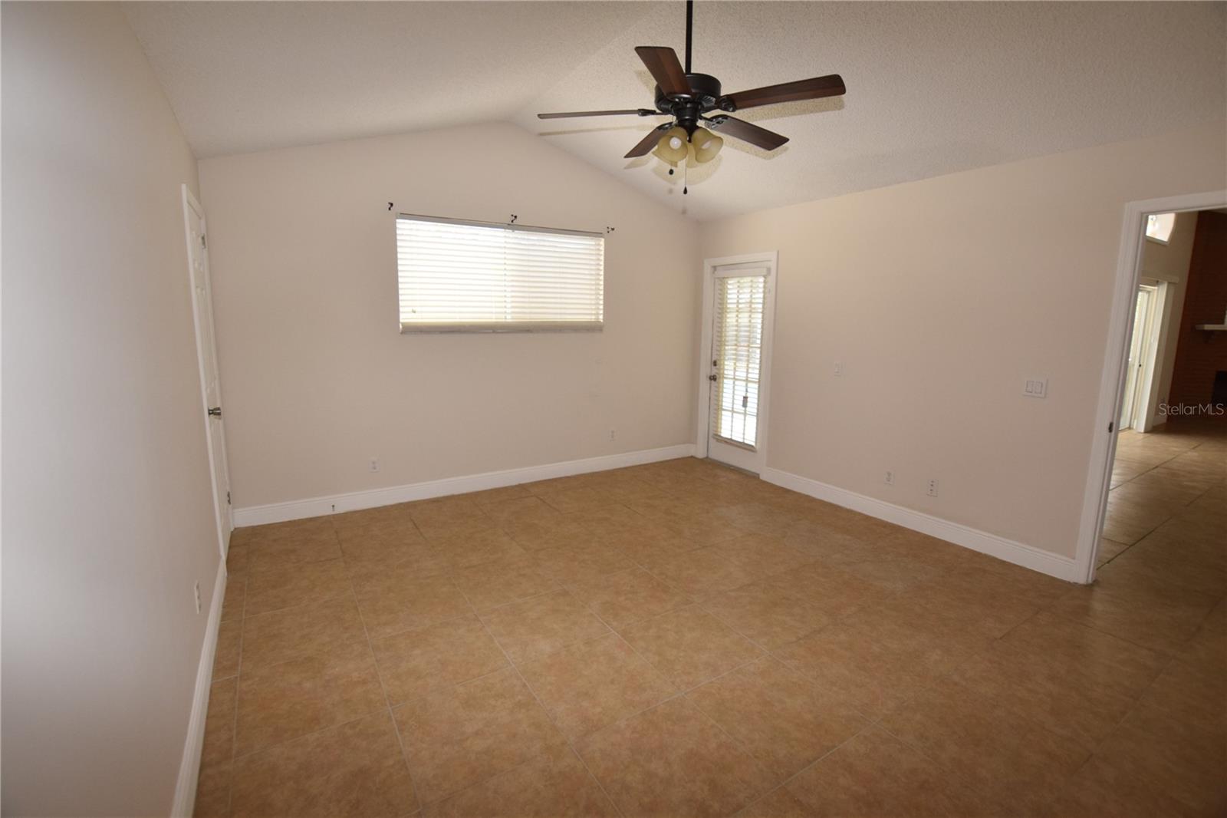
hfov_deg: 100.4
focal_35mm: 15
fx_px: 511
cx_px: 614
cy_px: 409
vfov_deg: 77.3
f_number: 5.6
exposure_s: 1/125
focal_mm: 10
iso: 800
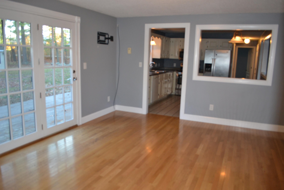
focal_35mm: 27
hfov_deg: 67.4
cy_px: 95
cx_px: 142
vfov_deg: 47.9
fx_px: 213
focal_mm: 18
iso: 720
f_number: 3.5
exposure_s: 1/60
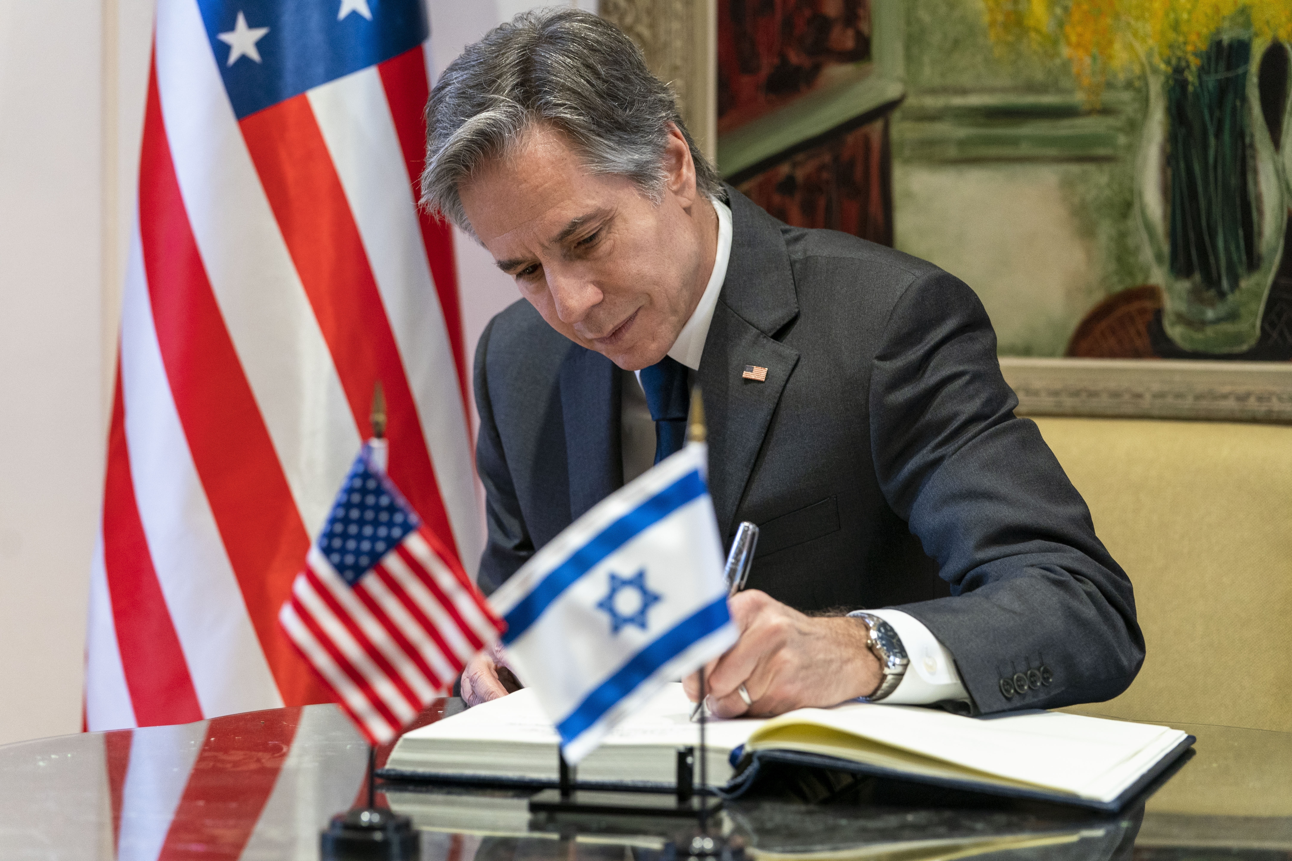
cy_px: 430
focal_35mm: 115
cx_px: 646
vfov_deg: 11.9
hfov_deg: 17.8
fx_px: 4127
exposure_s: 1/320
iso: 3200
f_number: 4
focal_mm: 115
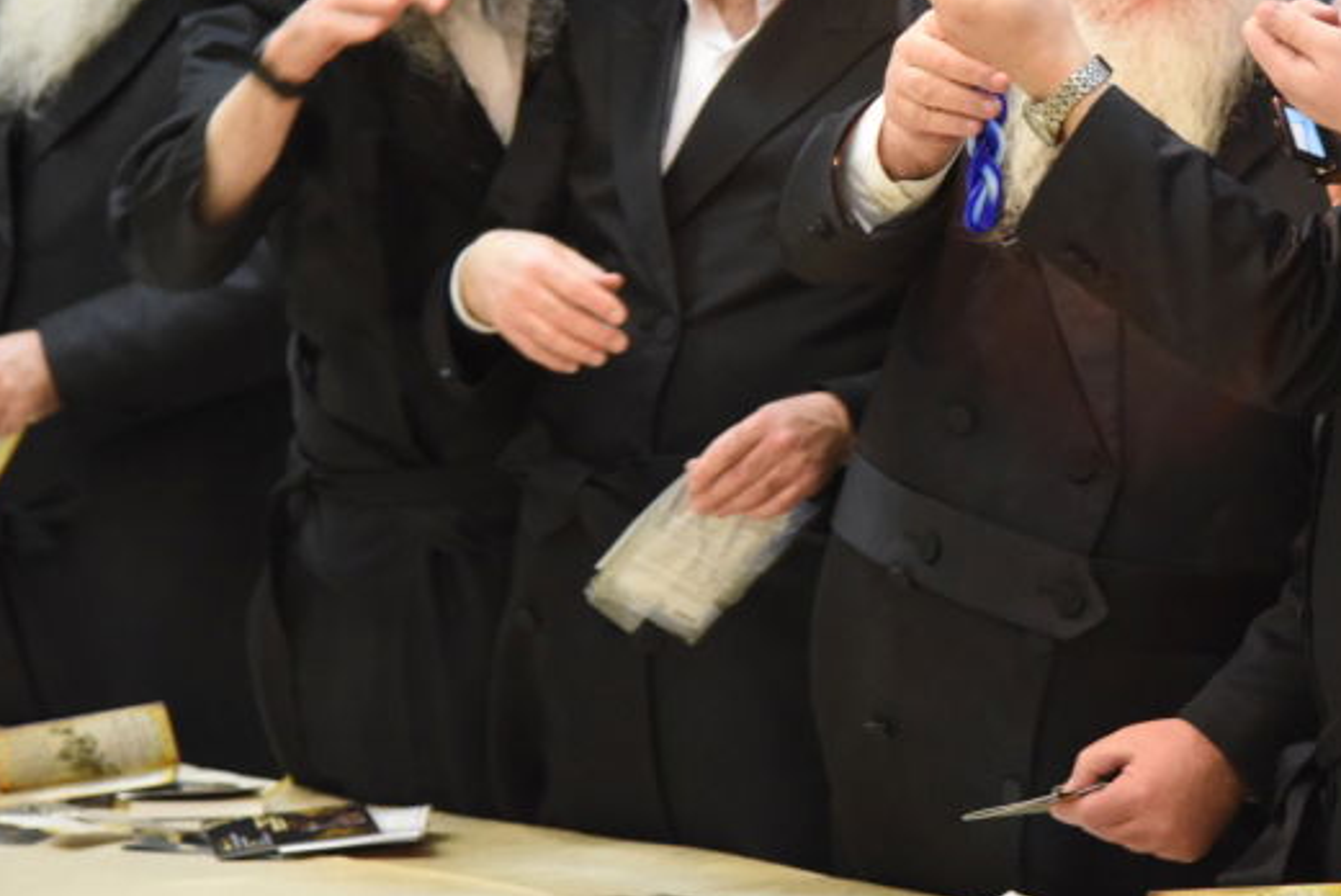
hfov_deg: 12.1
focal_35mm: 169
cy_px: 55
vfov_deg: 8.1
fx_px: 6298
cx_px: 1048
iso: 4000
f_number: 4.5
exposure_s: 1/100
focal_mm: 86
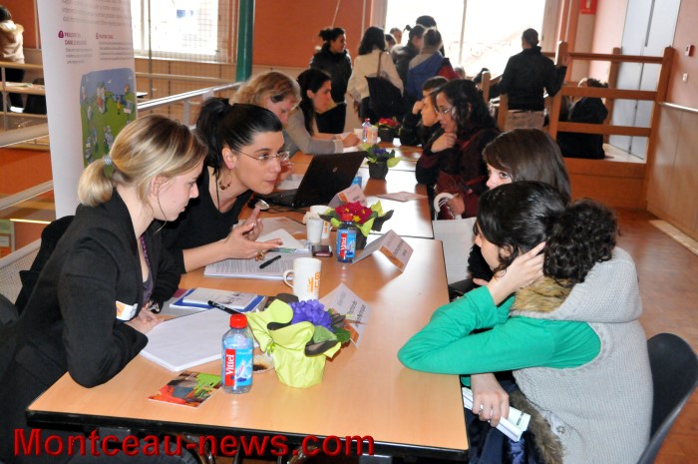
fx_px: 813
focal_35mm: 42
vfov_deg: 31.8
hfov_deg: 46.4
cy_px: 232
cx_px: 349
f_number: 7.1
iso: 3200
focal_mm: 28
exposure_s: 1/160
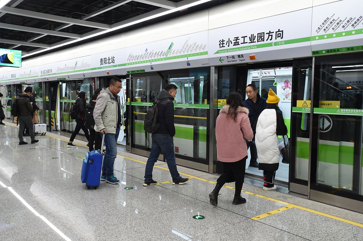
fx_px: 323
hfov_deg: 58.7
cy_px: 120
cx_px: 182
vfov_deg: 41.1
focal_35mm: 32
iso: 1600
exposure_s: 1/100
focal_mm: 32
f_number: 5
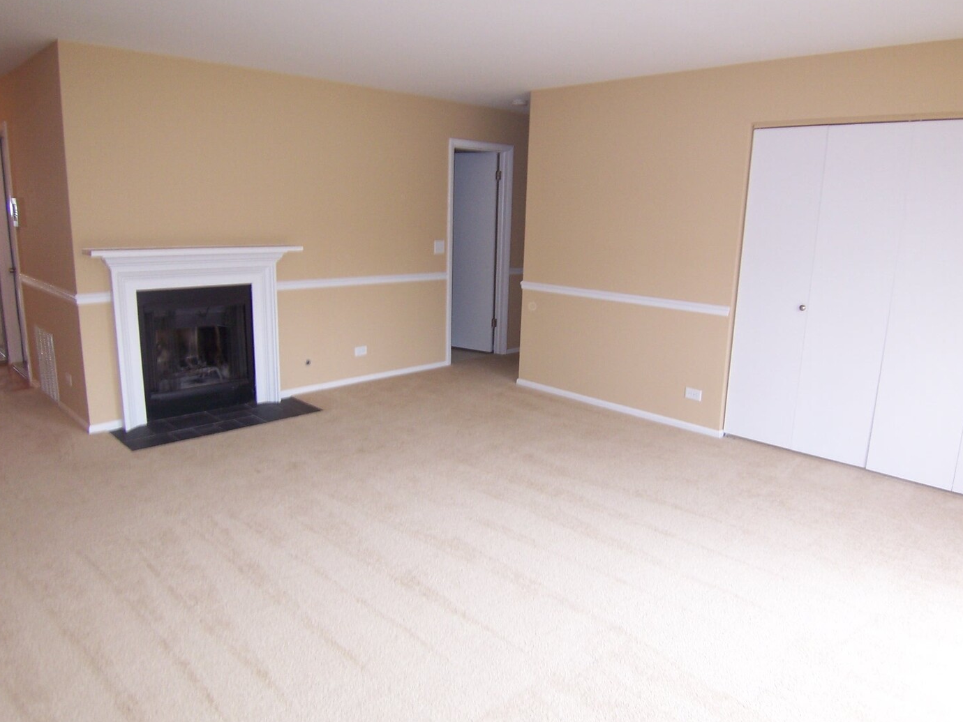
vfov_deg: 56.8
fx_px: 668
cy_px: 358
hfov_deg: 71.6
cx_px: 496
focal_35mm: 24
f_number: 2.8
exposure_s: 1/30
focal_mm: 3.8
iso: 80
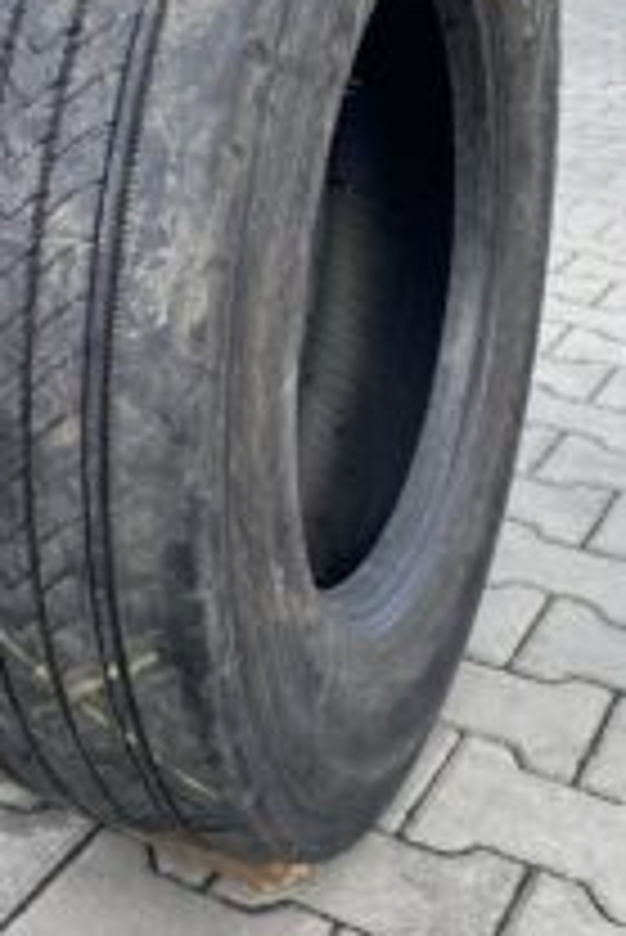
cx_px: 135
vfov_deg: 35.3
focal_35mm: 56
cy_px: 308
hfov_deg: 23.9
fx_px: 1458
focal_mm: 4.25
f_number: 1.8
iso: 32
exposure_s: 1/877
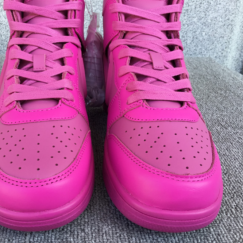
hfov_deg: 44.7
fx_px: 294
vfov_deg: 44.9
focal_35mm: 37
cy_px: 122
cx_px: 96
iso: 25
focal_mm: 3.3
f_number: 2.4
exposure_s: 1/100
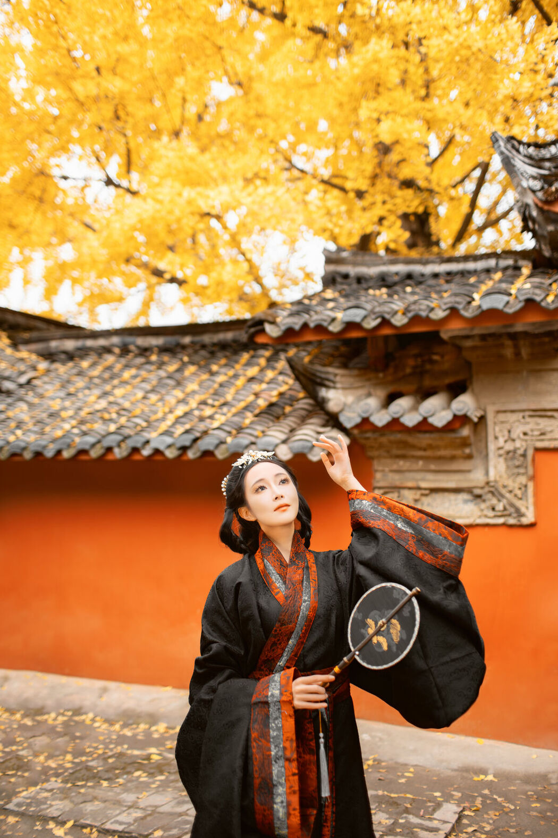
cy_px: 419
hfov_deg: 37.9
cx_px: 279
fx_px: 814
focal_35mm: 35
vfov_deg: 54.4
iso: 200
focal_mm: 35
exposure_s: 1/1600
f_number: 1.8
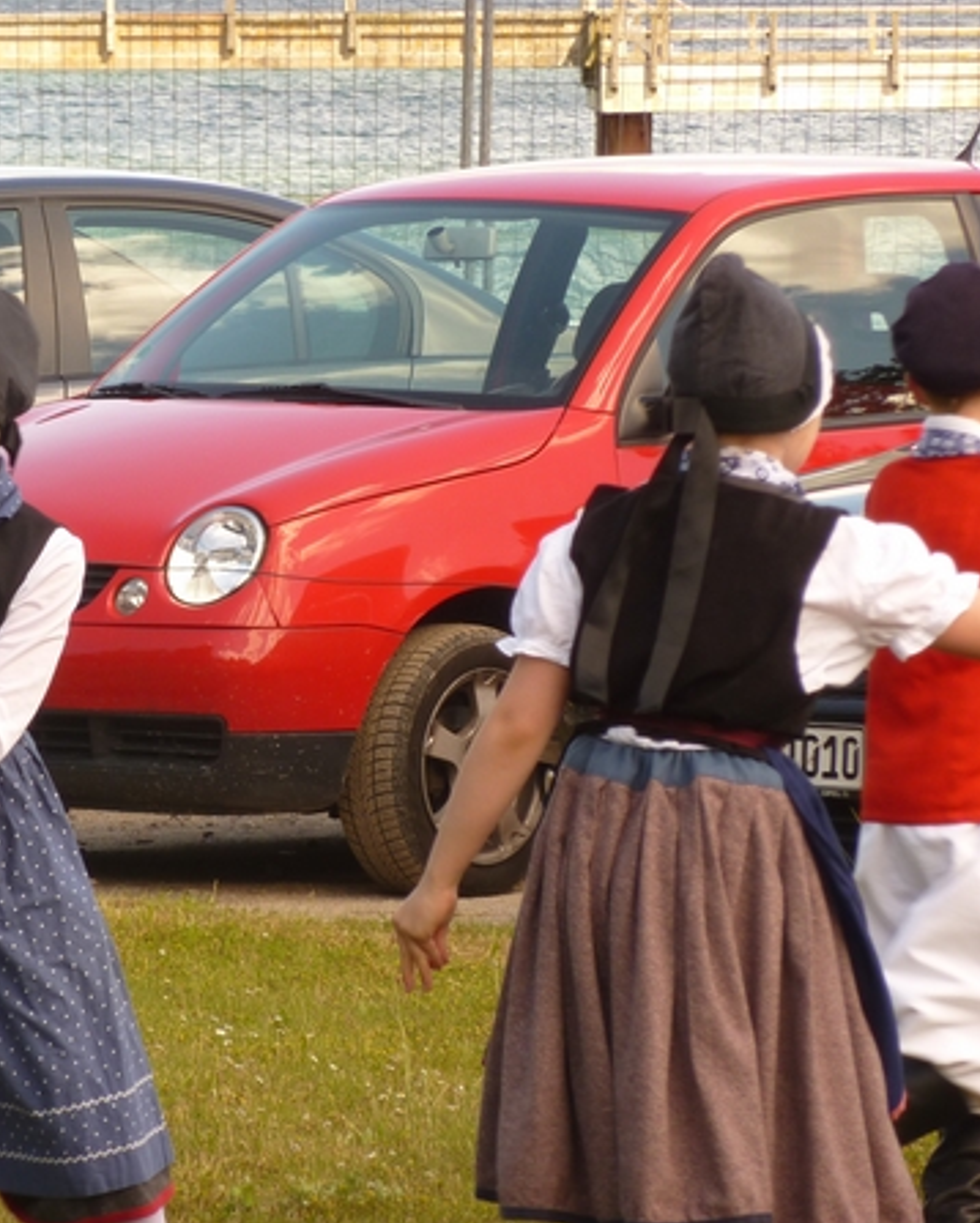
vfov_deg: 4.9
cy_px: 613
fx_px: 14239
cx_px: 235
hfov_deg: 3.9
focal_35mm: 393
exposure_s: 1/125
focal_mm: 49.2
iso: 100
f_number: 4.9
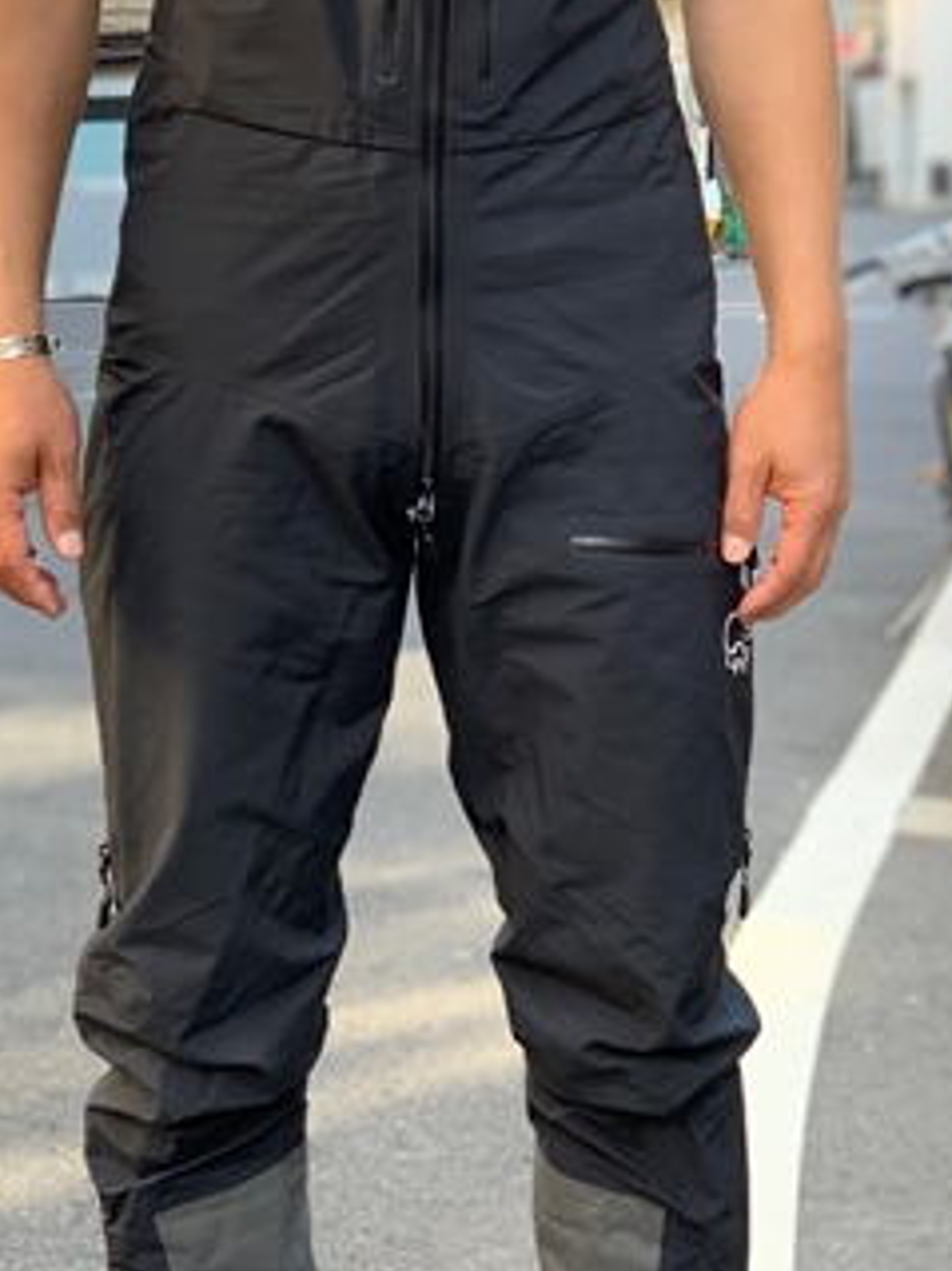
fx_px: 3229
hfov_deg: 16.8
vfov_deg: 22.3
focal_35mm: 88
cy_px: 630
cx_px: 416
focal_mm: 6
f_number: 2.4
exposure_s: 1/122
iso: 80
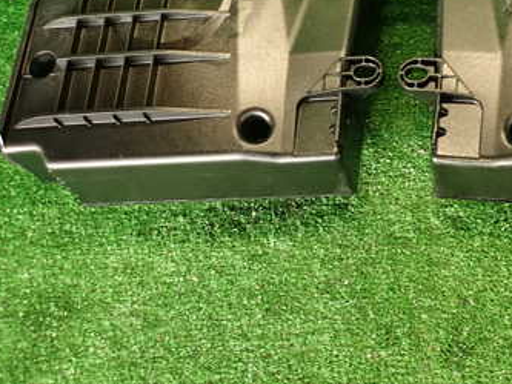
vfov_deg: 30.8
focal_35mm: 45
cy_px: 40
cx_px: 421
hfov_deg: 40.1
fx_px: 666
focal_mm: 4.5
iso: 200
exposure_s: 1/40
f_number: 2
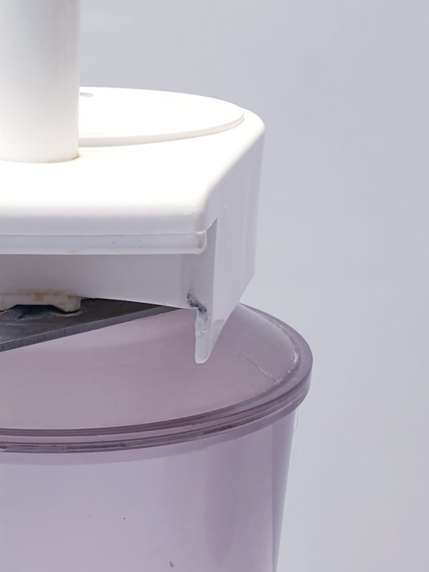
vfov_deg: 26.5
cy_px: 383
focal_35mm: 73
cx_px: 28
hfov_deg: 19.7
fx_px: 1206
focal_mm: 4.3
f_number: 2.4
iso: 64
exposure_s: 1/50
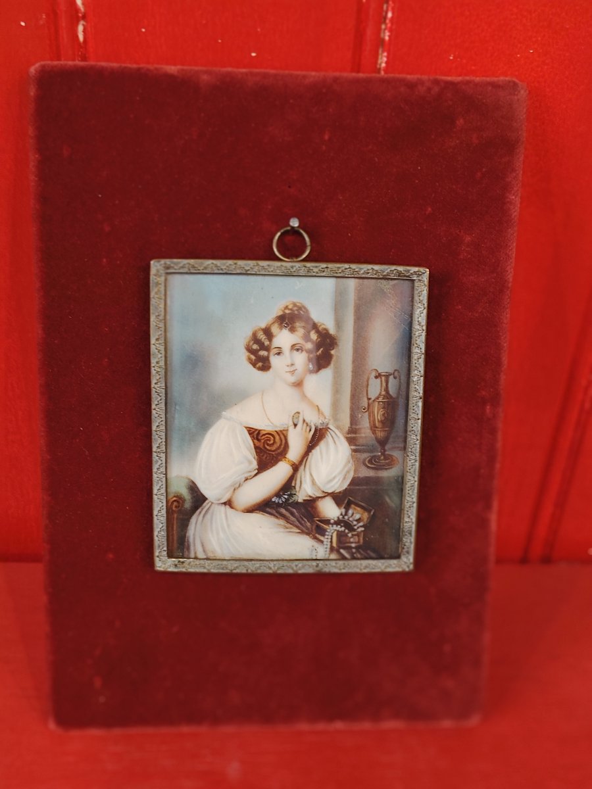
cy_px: 394
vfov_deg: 39.7
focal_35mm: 48
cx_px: 296
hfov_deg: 30.3
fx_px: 1095
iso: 650
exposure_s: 1/25
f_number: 4
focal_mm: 5.25
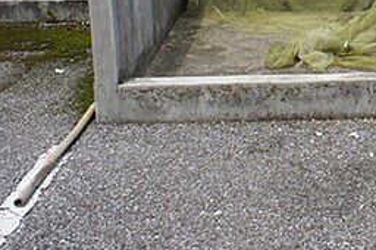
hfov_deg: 32.3
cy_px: -34
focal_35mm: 60
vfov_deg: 21.3
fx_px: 626
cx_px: 316
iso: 200
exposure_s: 1/200
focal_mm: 16
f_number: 11
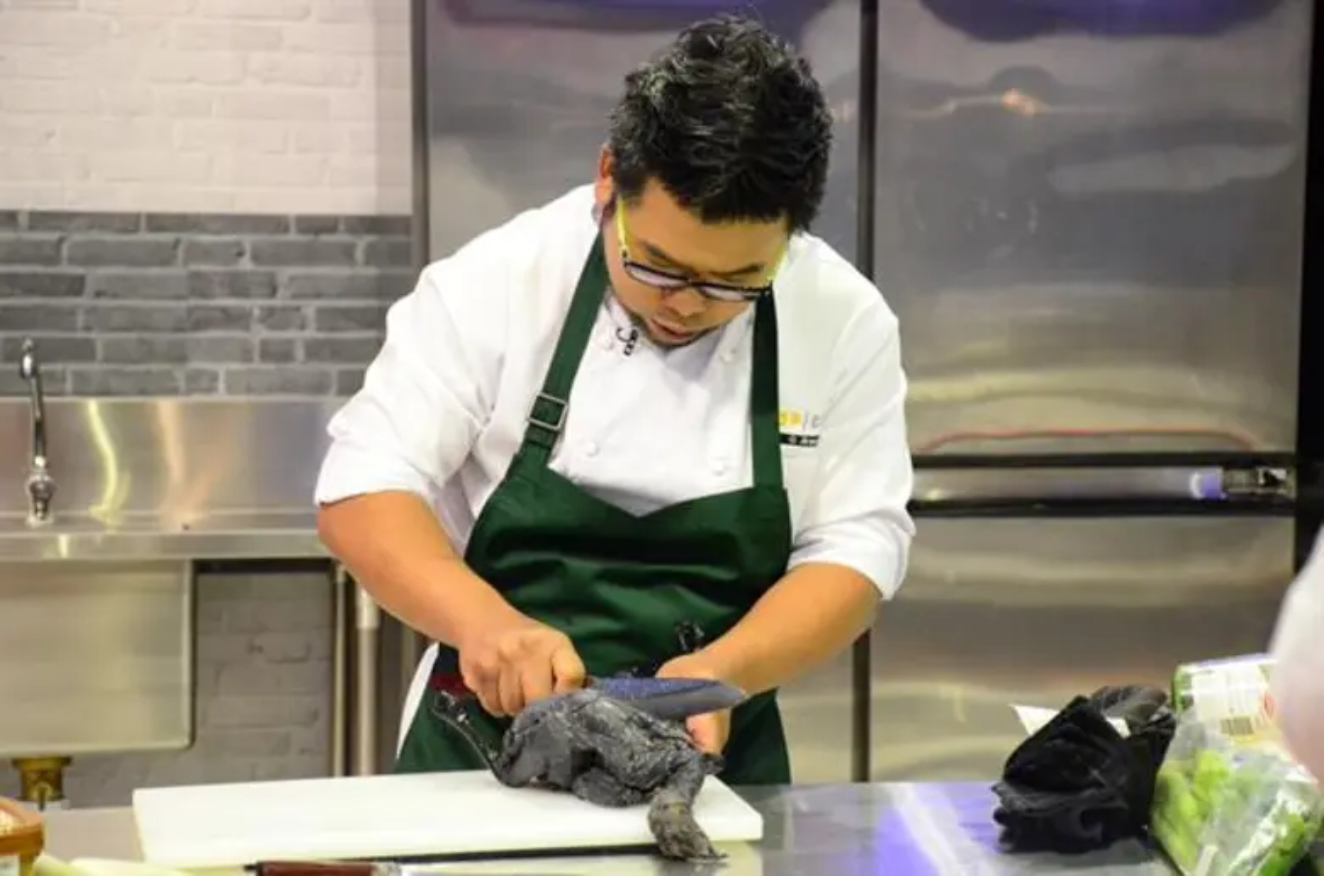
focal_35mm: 105
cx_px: 662
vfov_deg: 13.0
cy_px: 438
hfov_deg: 19.5
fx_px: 3852
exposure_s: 1/160
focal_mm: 70
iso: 5000
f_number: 5
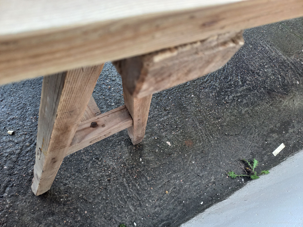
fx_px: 219
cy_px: 114
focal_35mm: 25
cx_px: 152
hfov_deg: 69.4
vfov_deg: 54.9
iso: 100
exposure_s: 1/100
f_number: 1.8
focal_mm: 4.65
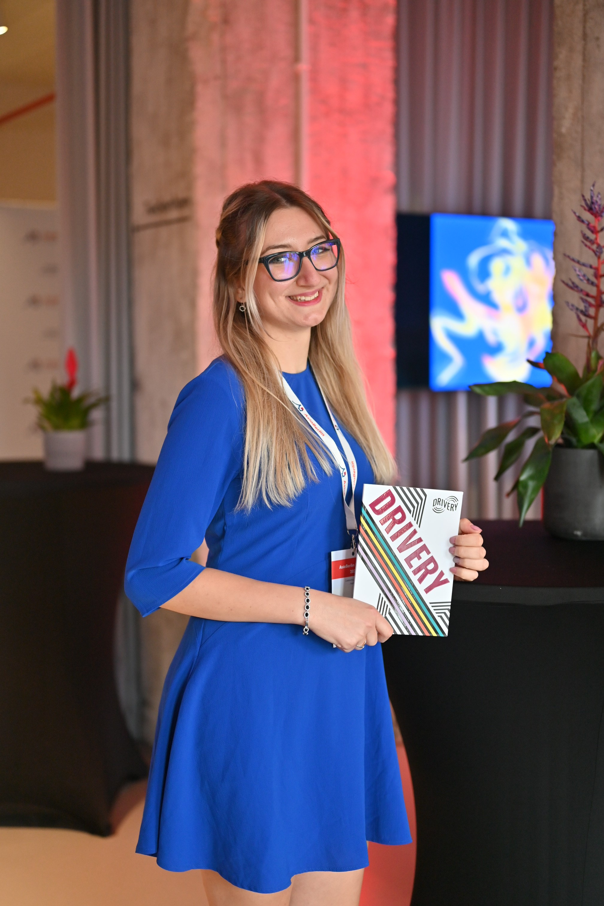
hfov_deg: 27.0
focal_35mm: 50
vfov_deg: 39.6
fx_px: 1258
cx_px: 302
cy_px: 453
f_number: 1.8
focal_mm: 50
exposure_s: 1/160
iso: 640
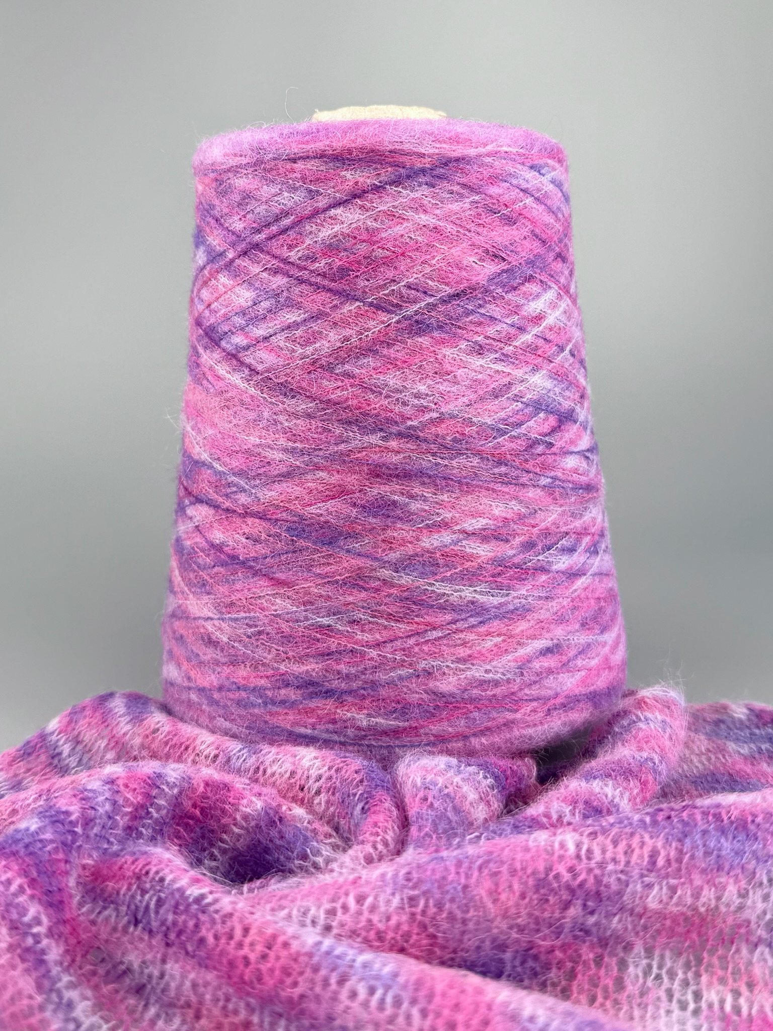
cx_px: 386
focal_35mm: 24
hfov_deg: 56.8
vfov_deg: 71.6
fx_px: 715
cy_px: 516
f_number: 1.78
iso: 80
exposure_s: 1/575
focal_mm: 6.76
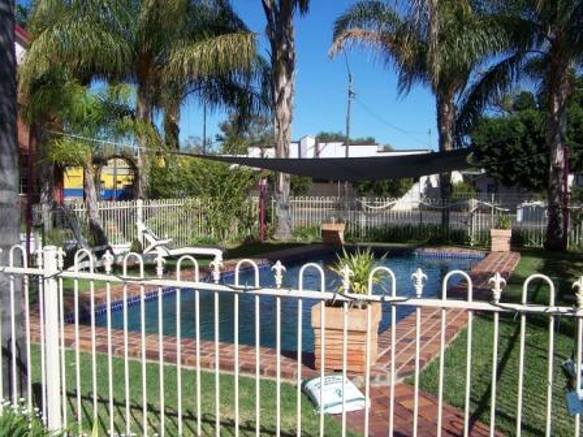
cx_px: 292
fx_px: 640
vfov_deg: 37.7
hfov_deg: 49.0
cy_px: 218
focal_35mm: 38
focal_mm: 6.3
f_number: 4
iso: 80
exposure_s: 1/1000
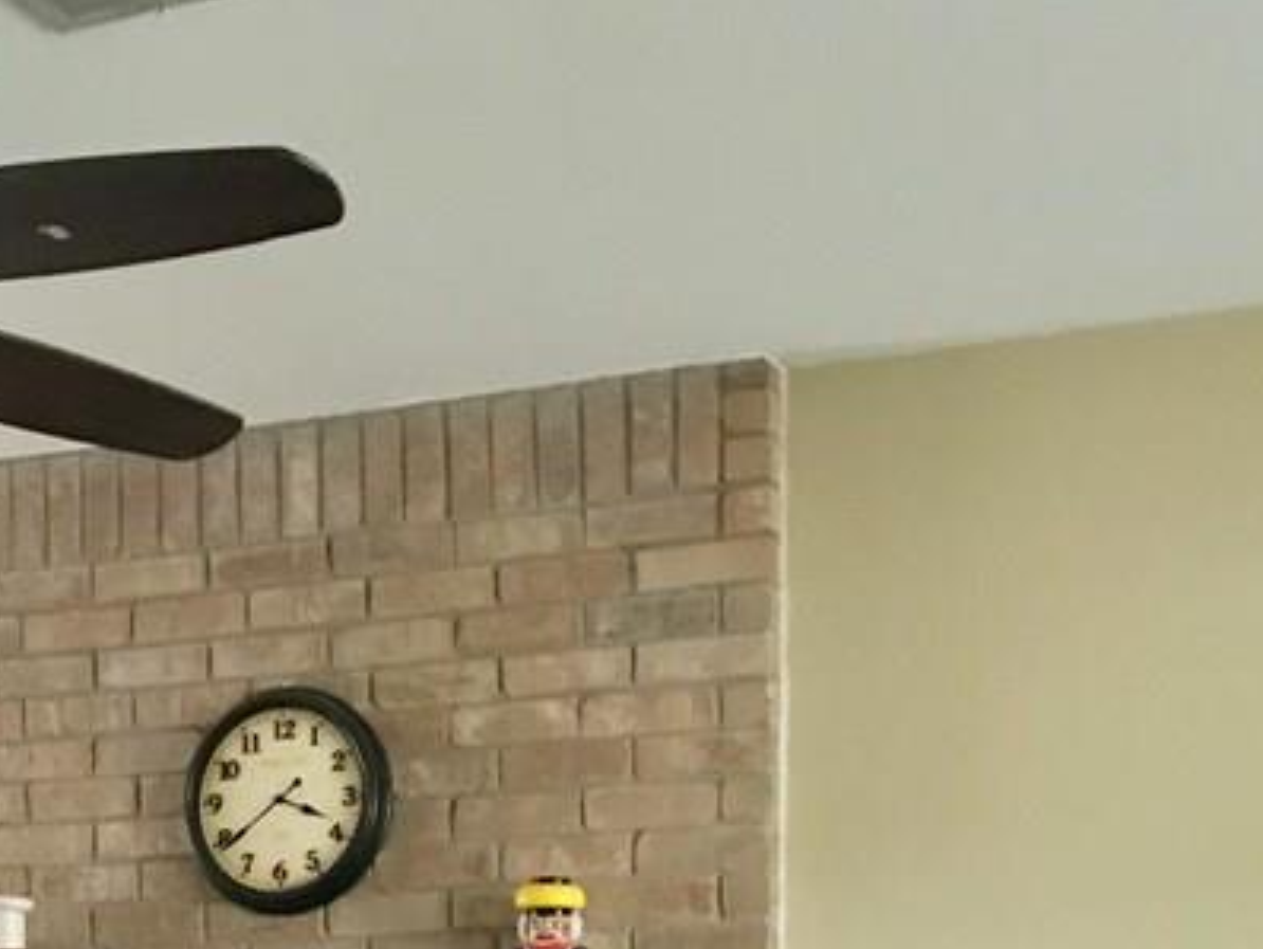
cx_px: 181
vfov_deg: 19.2
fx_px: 2629
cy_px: 1155
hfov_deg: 26.3
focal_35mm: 72
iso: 100
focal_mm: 3.99
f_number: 1.8
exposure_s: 1/7
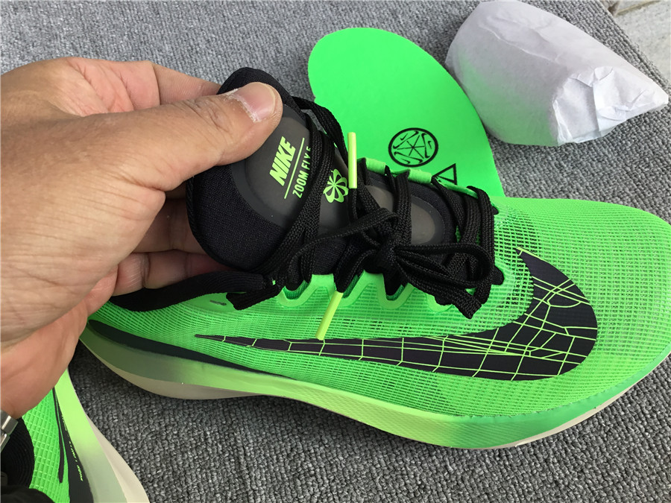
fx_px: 601
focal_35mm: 31
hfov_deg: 58.4
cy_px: 252
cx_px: 336
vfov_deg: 45.4
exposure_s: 1/203
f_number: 2.4
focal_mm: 3.3
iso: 25
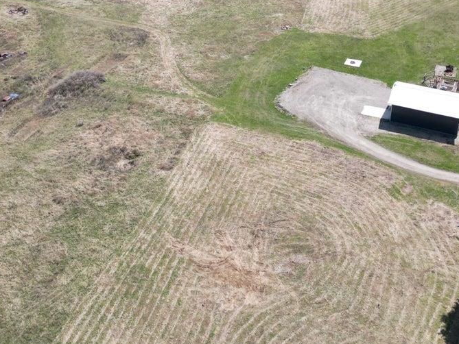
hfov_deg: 38.8
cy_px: 13
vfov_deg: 28.2
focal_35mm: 49
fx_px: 650
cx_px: 200
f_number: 1.7
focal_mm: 6.72
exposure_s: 1/2500
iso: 150
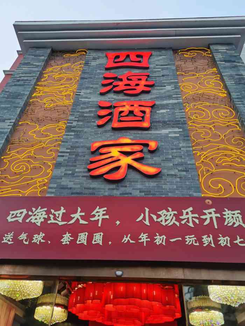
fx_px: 255
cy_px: 163
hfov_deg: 51.4
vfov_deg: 65.3
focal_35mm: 27
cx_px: 122
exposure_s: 1/100
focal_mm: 5.58
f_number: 1.8
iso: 50
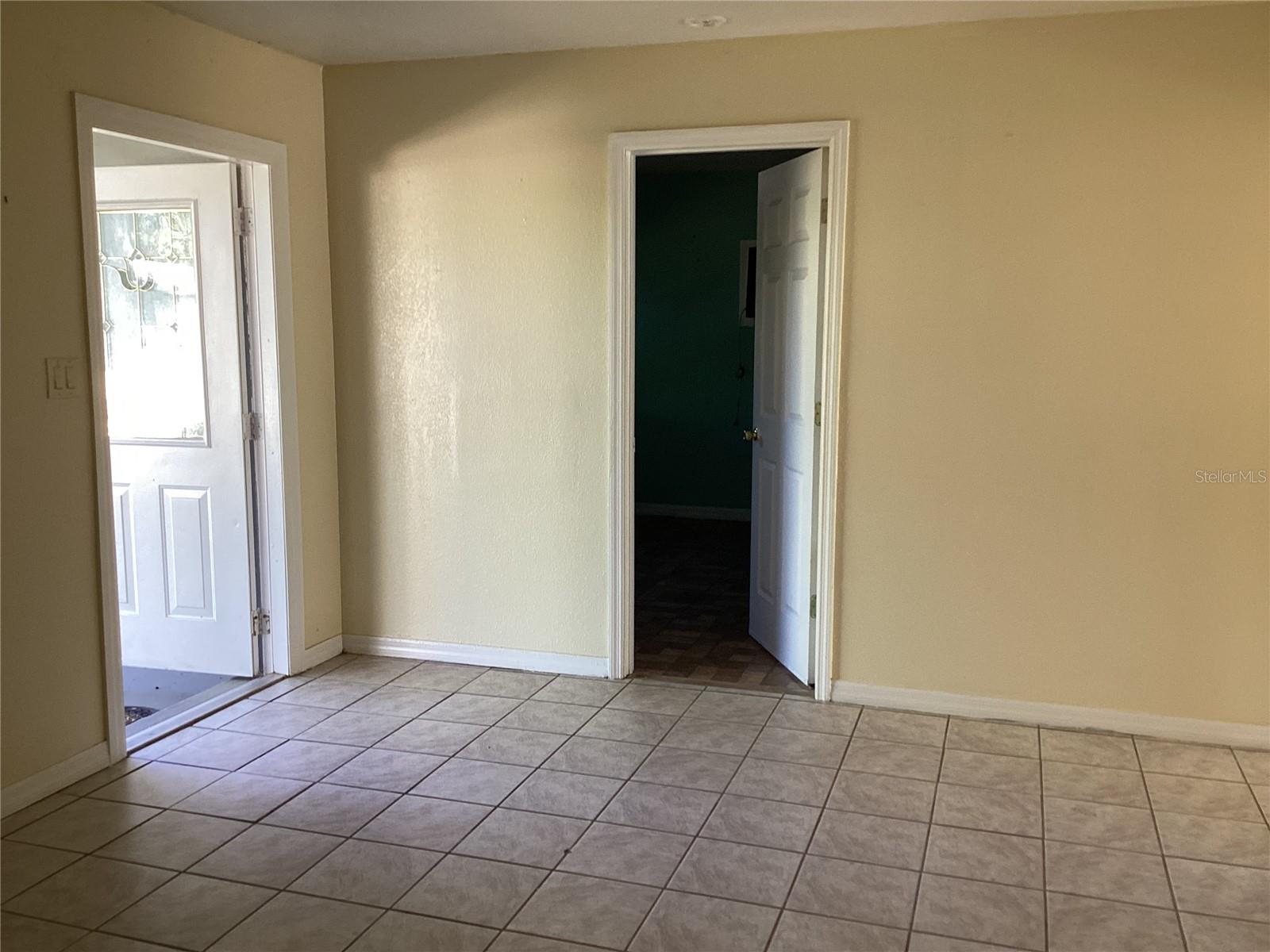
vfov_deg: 45.4
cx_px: 635
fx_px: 1137
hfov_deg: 58.4
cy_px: 476
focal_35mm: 31
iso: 64
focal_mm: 3.3
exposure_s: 1/60
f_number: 2.4
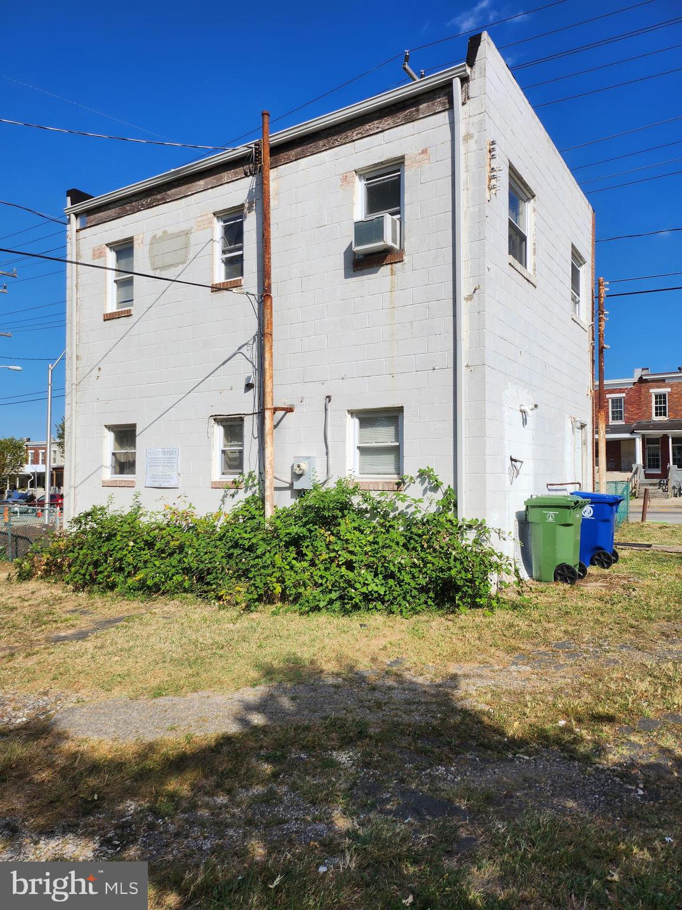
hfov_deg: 56.8
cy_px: 455
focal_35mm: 24
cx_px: 341
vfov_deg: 71.6
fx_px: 630
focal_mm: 5
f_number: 1.8
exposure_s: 1/5257
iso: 50
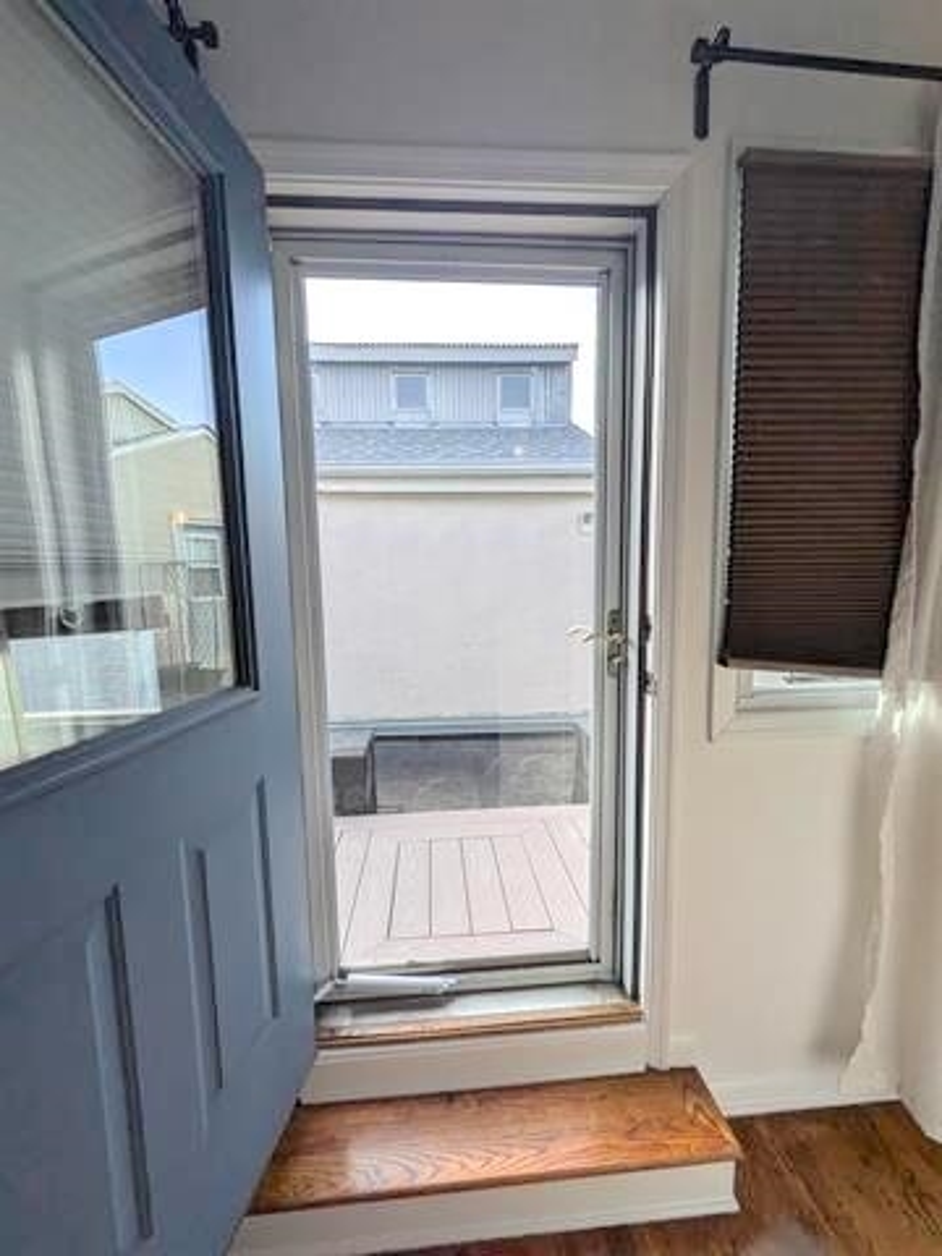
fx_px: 508
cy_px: 628
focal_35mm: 14
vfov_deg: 102.1
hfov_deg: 85.7
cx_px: 471
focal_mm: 1.83
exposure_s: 1/637
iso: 56
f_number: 2.2
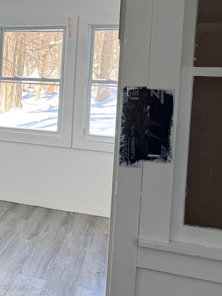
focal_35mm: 49
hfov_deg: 25.2
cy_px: 94
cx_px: -75
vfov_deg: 38.4
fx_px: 419
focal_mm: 6.76
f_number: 1.78
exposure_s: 1/121
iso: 50
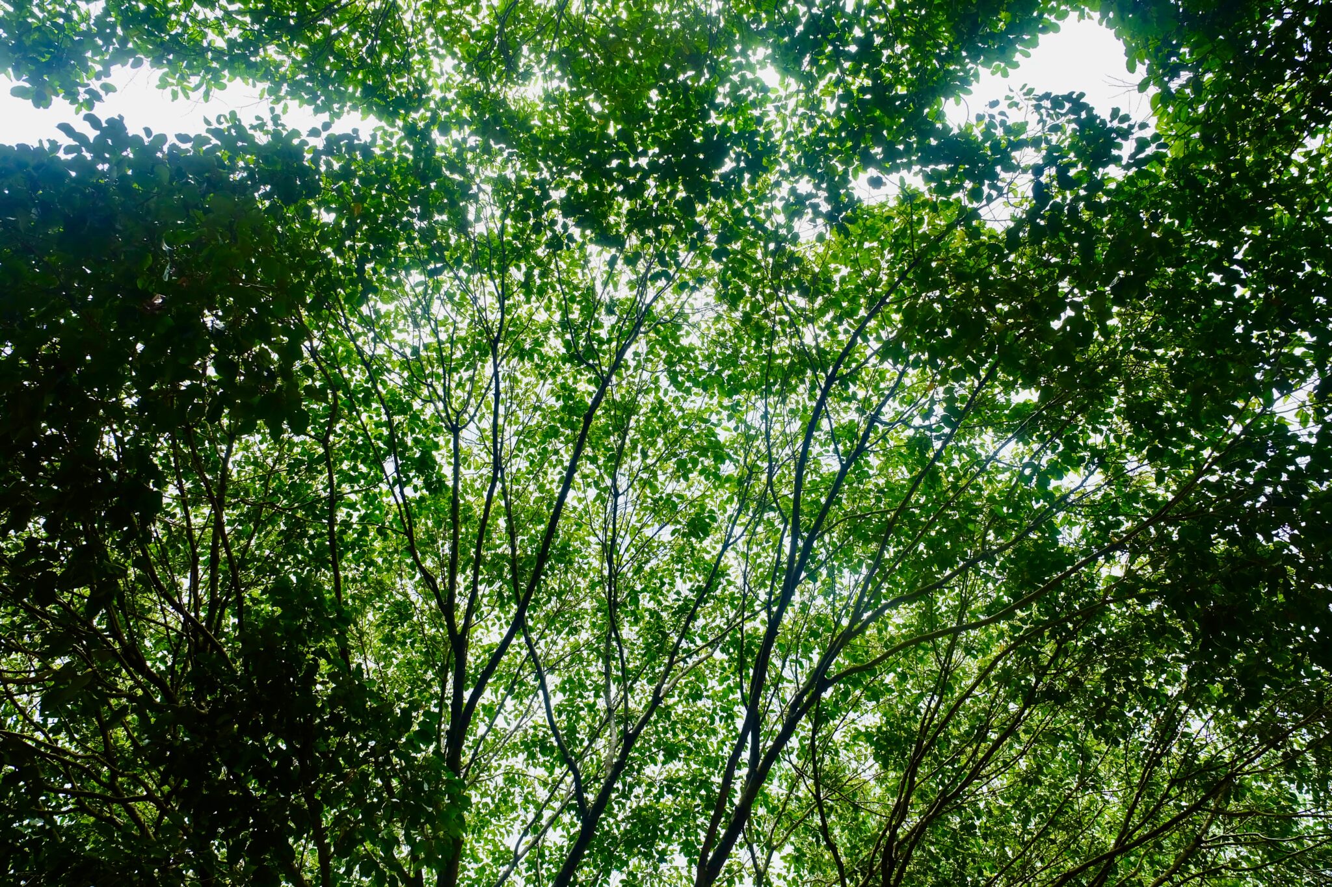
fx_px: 1073
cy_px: 444
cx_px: 666
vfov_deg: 45.0
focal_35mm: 29
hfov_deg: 63.7
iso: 400
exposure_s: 1/400
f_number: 8
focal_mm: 19.2
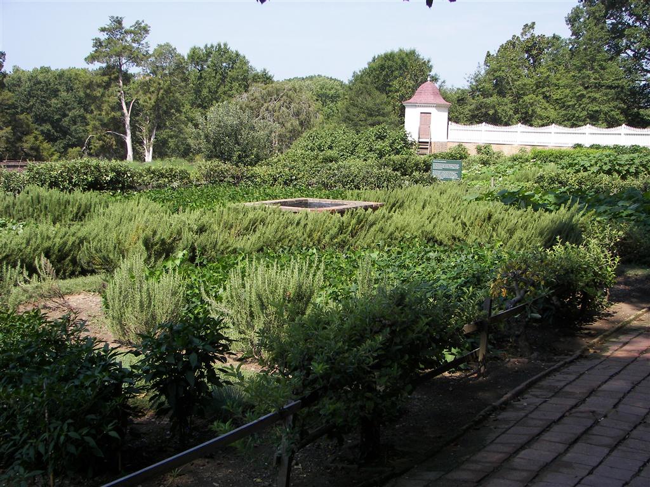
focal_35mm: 57
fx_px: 1070
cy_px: 244
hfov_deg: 33.8
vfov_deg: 25.7
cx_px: 325
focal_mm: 9.4
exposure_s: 1/640
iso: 64
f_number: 2.8
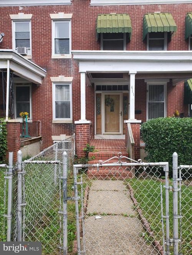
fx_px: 192
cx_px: 96
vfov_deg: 67.3
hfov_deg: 53.0
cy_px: 128
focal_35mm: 26
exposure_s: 1/501
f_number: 2.4
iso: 50
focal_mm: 4.3
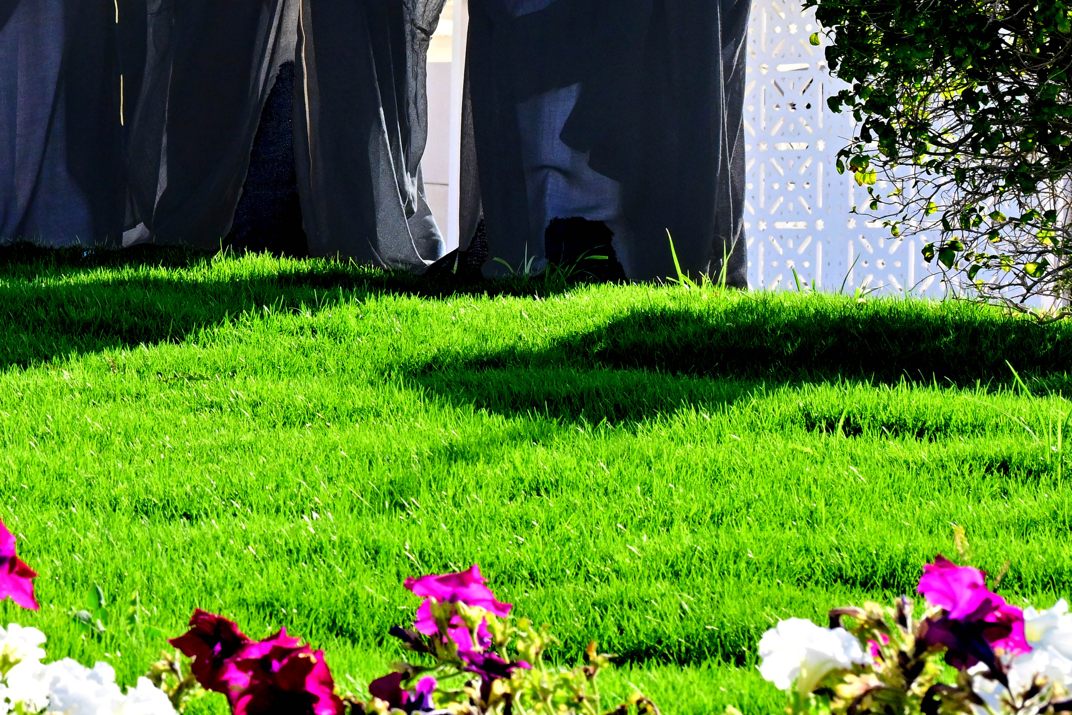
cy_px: -159
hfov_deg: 15.1
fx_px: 3871
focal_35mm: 130
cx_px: -320
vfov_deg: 10.4
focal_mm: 48
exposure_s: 1/800
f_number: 11
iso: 1600
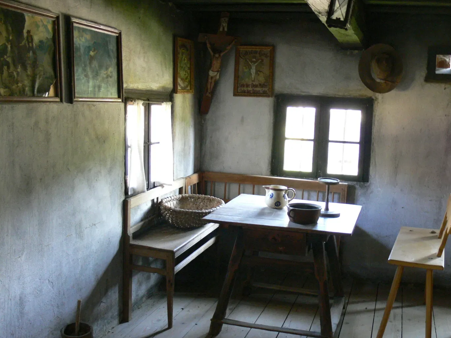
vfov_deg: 35.1
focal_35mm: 41
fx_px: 534
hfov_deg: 45.7
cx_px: 246
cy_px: 178
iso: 200
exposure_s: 1/6
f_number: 2.8
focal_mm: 7.4
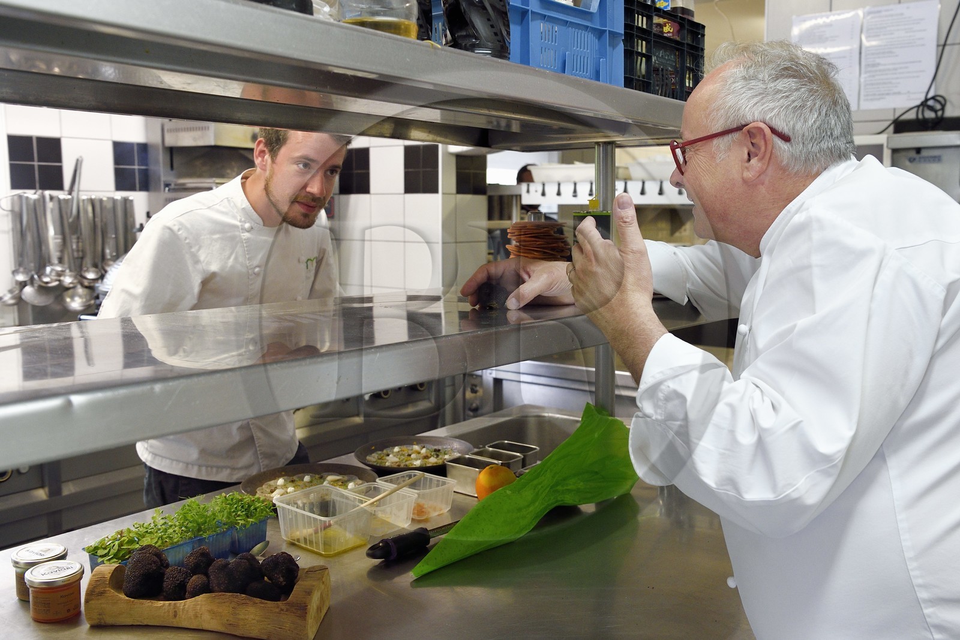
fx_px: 853
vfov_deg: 41.1
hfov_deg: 58.7
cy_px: 320
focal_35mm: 32
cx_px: 480
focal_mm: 32
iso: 1600
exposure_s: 1/125
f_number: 6.3
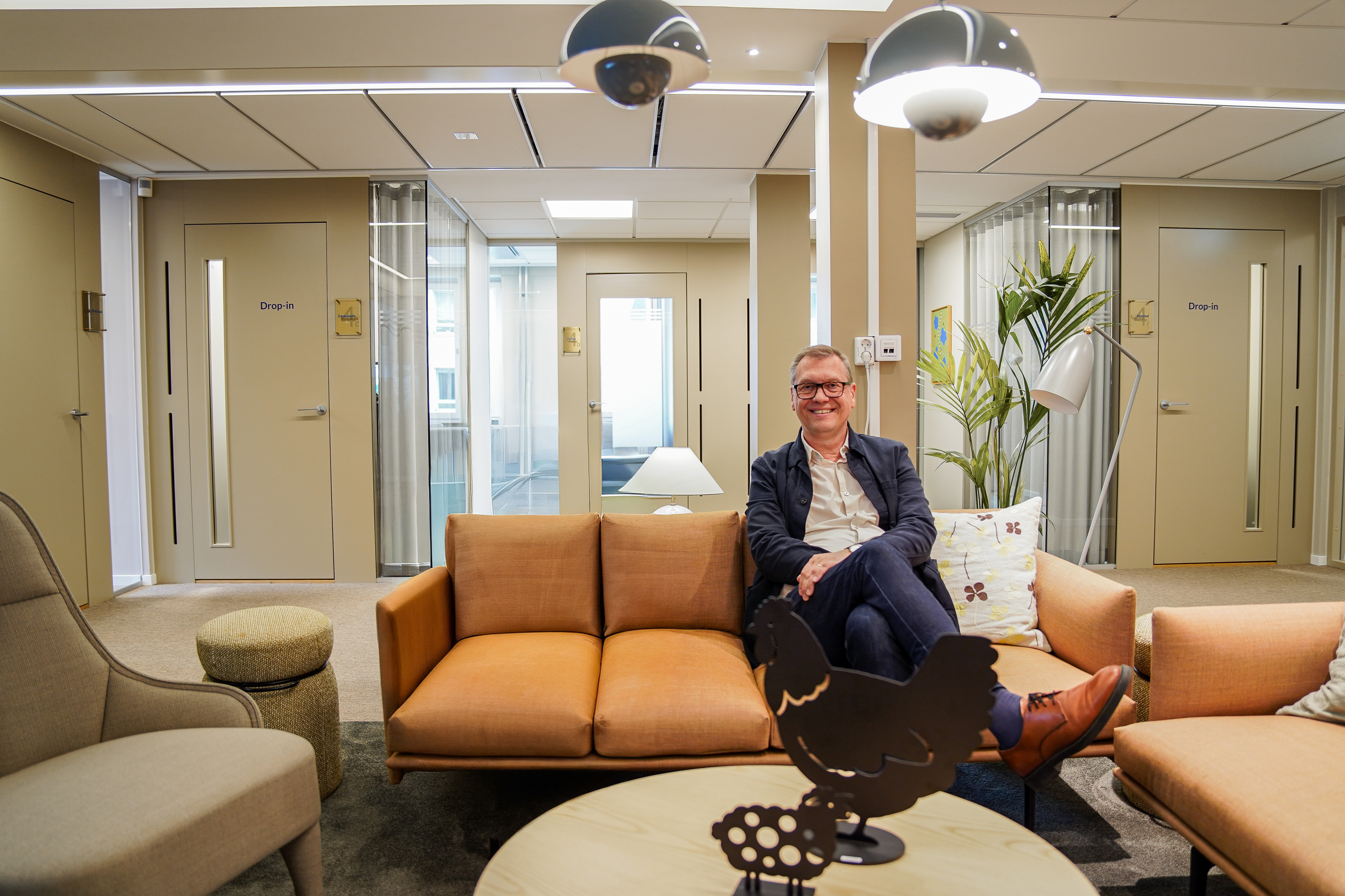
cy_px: 448
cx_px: 672
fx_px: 897
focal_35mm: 24
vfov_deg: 53.1
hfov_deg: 73.7
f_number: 2.8
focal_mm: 24
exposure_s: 1/30
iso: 500
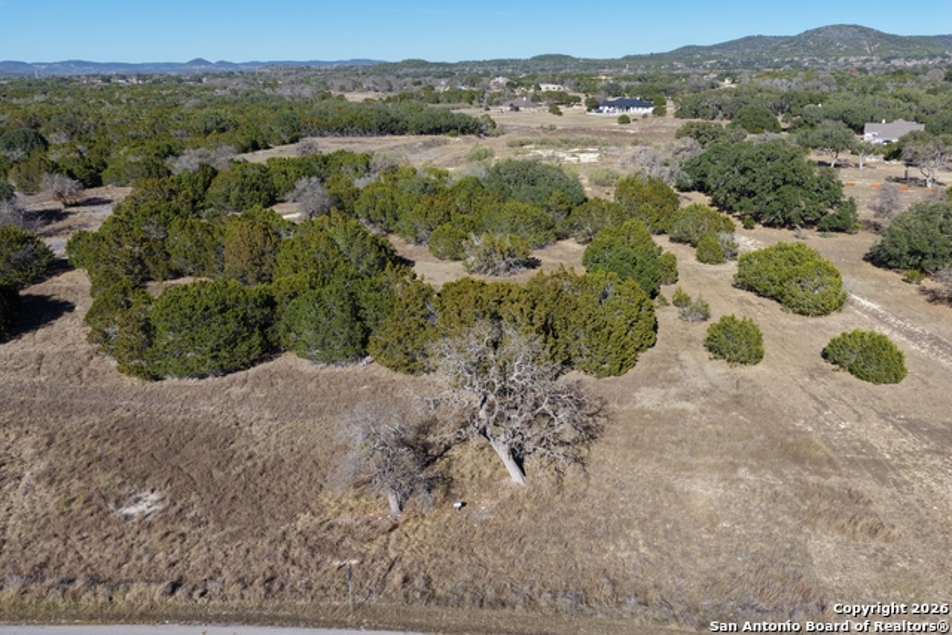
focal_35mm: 28
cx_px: 476
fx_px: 741
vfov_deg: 46.4
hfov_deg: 65.5
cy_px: 318
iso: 160
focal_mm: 14.45
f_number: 2.8
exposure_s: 1/1600
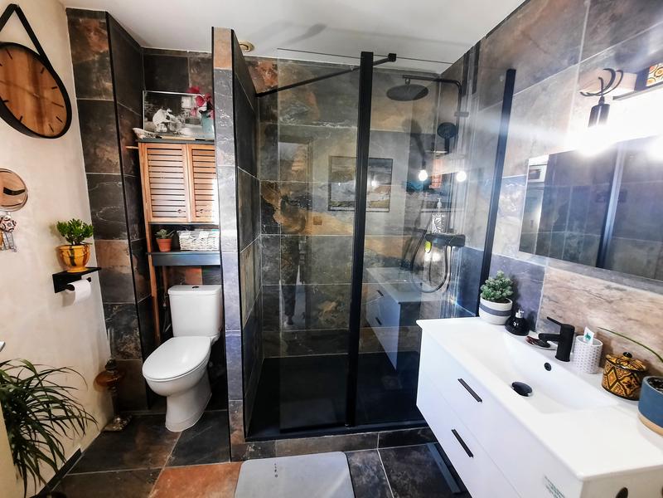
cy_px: 249
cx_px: 332
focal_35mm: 13
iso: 200
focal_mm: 1.74
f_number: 2.2
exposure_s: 1/25
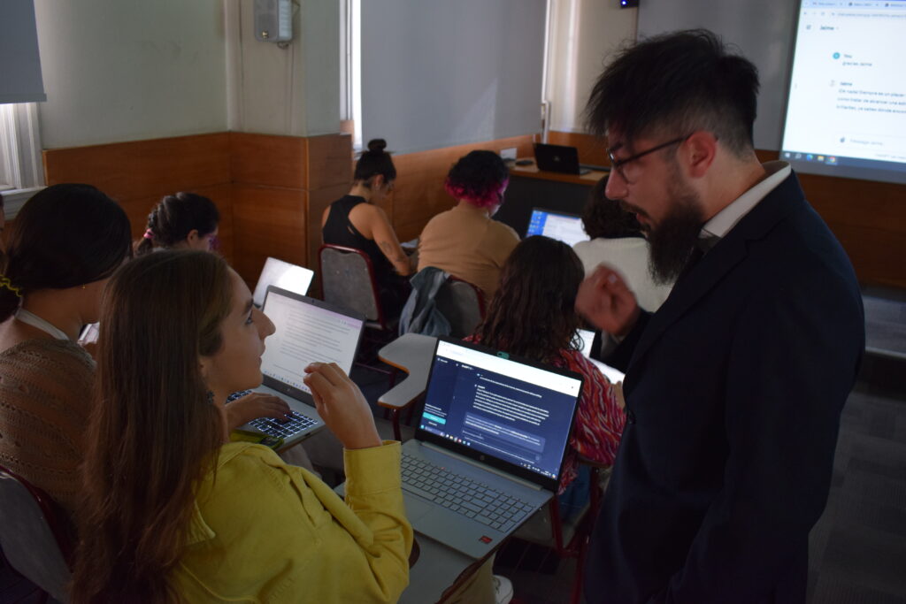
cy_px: 302
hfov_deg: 59.5
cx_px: 453
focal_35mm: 32
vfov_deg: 41.7
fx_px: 793
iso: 1100
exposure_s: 1/30
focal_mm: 21
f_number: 4
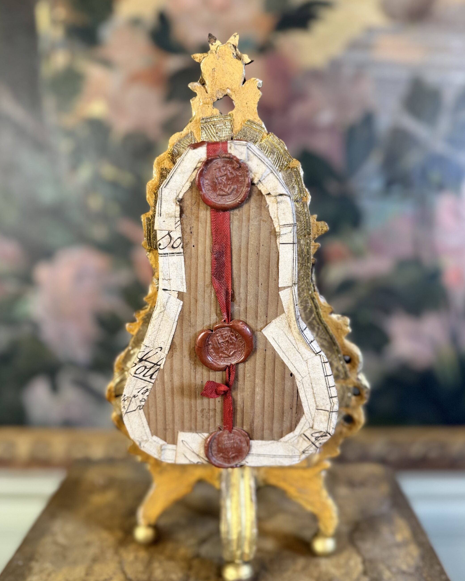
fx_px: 447
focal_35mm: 26
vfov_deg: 66.0
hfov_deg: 54.9
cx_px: 234
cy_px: 280
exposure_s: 1/50
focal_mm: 6.76
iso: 200
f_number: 1.78
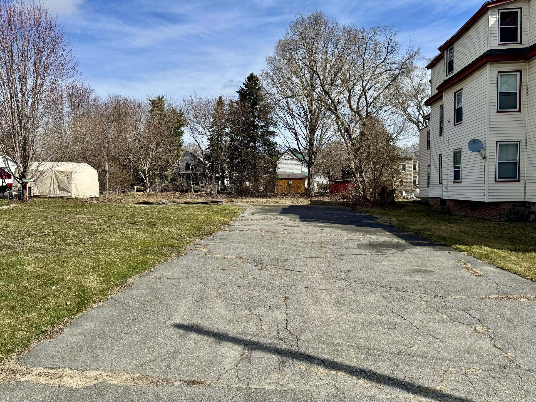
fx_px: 372
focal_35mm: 24
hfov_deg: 71.6
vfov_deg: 56.8
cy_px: 201
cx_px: 268
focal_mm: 6.76
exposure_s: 1/5348
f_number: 1.78
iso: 80
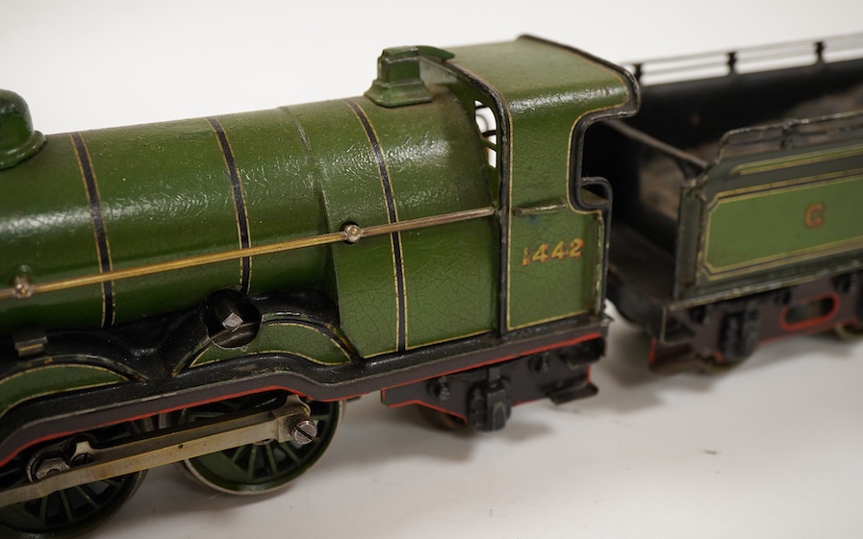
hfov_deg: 43.5
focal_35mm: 46
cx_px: 431
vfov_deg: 28.0
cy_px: 255
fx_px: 1082
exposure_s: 1/125
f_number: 7.1
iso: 1250
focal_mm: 30
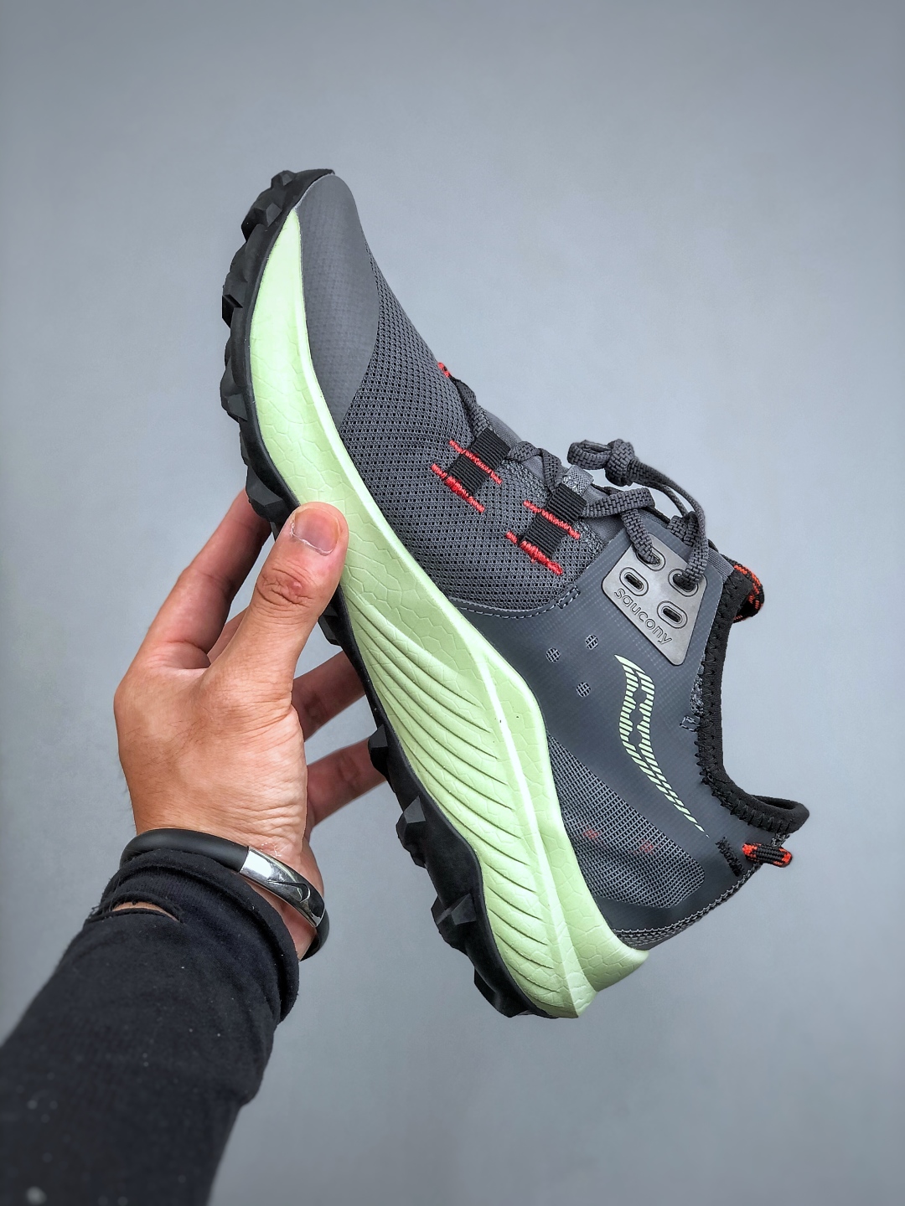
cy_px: 603
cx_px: 452
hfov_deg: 25.7
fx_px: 1987
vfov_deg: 33.8
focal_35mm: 57
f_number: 2.8
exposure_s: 1/50
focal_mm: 6.6
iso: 25
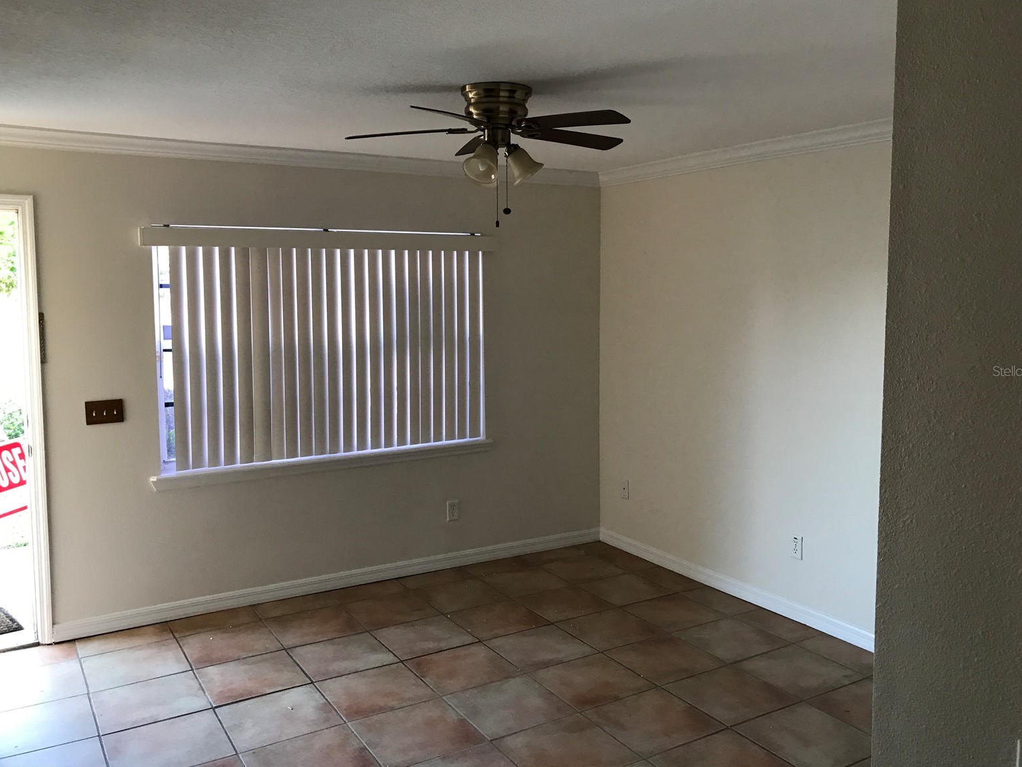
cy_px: 371
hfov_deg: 61.6
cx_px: 526
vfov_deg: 48.2
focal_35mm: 29
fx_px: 856
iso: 32
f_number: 1.8
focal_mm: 3.99
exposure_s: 1/30
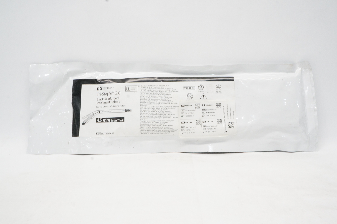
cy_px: 110
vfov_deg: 42.2
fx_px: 290
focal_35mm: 31
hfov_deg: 60.3
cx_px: 178
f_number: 18
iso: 1600
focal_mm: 18
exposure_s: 1/15
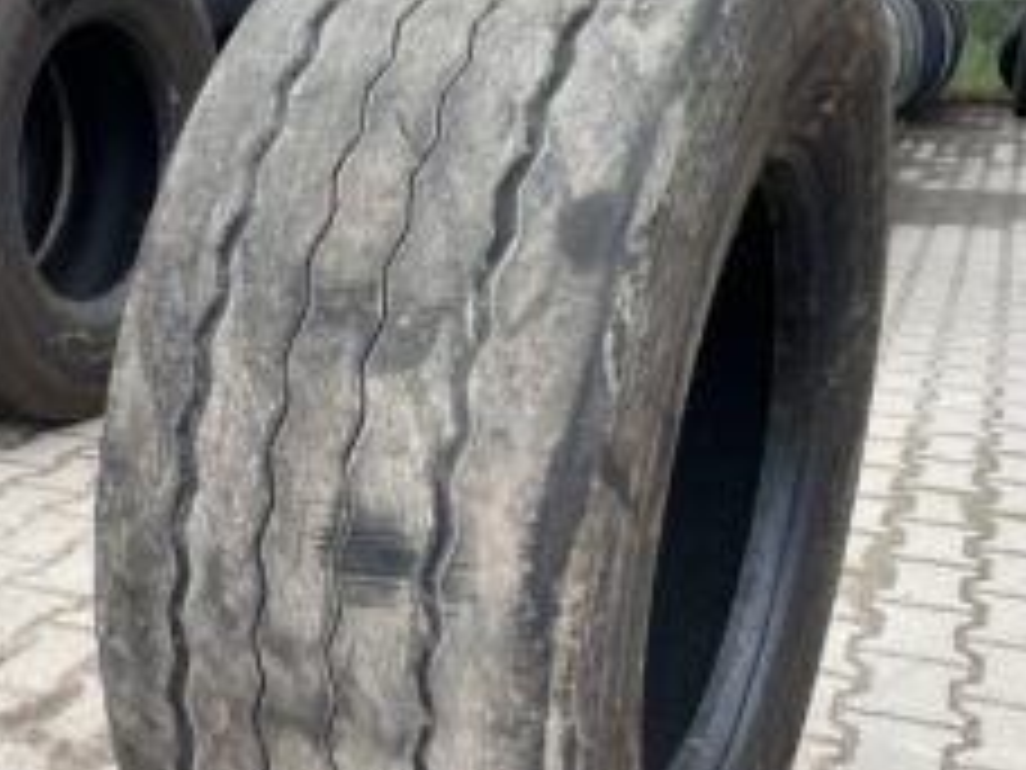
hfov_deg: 38.8
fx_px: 1452
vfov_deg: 29.5
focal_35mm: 49
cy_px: 489
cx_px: 428
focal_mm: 4.2
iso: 32
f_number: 1.6
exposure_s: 1/868
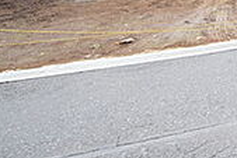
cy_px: -35
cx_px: 407
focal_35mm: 44
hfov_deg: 24.2
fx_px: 290
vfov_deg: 26.8
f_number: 6.3
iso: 400
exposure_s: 1/160
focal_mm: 8
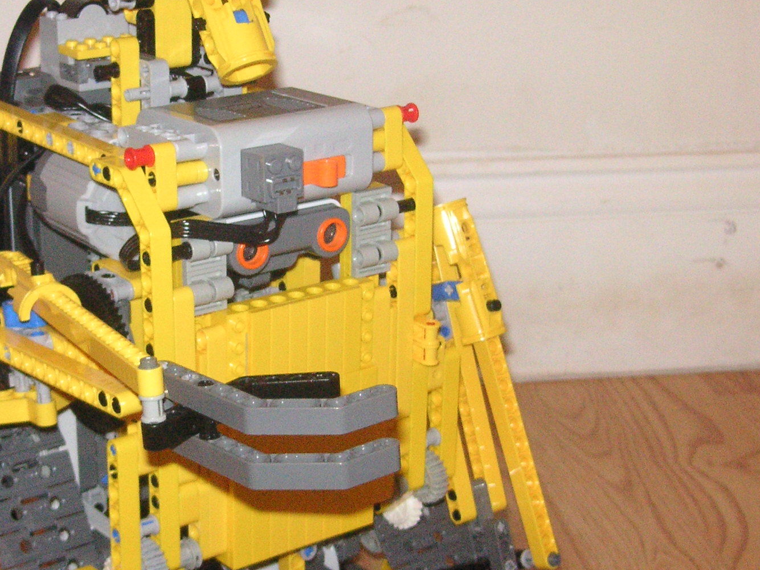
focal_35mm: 71
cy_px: 276
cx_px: 237
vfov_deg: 20.7
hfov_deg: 27.2
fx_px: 1559
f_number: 2.8
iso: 160
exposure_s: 1/45
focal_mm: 6.1
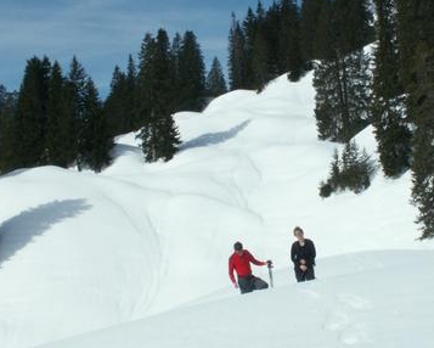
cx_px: 306
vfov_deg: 19.9
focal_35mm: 77
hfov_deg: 24.6
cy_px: 137
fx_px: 990
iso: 50
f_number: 8
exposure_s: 1/320
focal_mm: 7.23
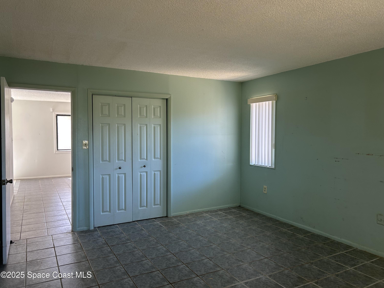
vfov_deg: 53.1
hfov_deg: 67.3
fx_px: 288
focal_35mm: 26
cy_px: 144
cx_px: 192
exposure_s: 1/60
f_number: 1.5
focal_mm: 5.7
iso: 80
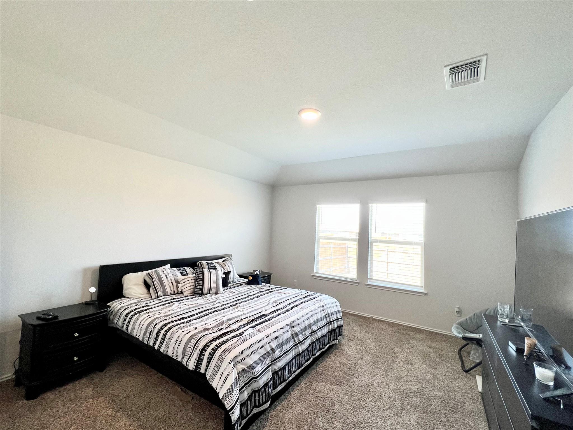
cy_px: 215
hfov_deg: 106.2
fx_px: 215
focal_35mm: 13
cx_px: 286
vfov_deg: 89.9
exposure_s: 1/120
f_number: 1.8
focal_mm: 1.57
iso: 100
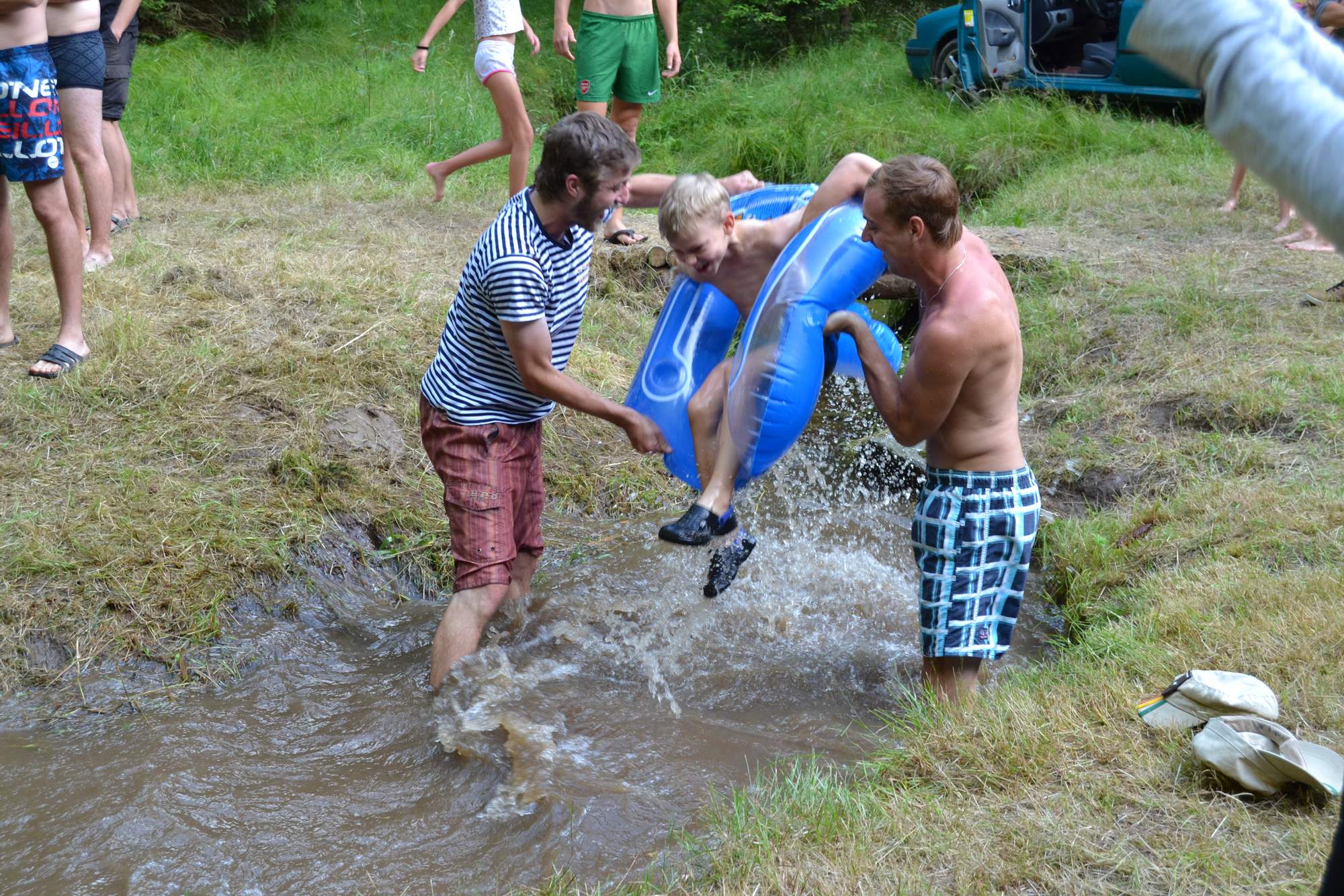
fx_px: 1680
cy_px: 448
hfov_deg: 43.6
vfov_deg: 29.9
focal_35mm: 45
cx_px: 672
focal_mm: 30
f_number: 6.3
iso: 800
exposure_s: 1/125
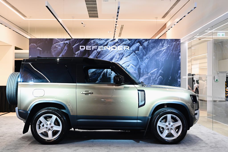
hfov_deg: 44.5
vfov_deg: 30.5
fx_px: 279
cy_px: 76
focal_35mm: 44
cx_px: 114
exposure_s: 1/125
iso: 1600
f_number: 4.5
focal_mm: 44
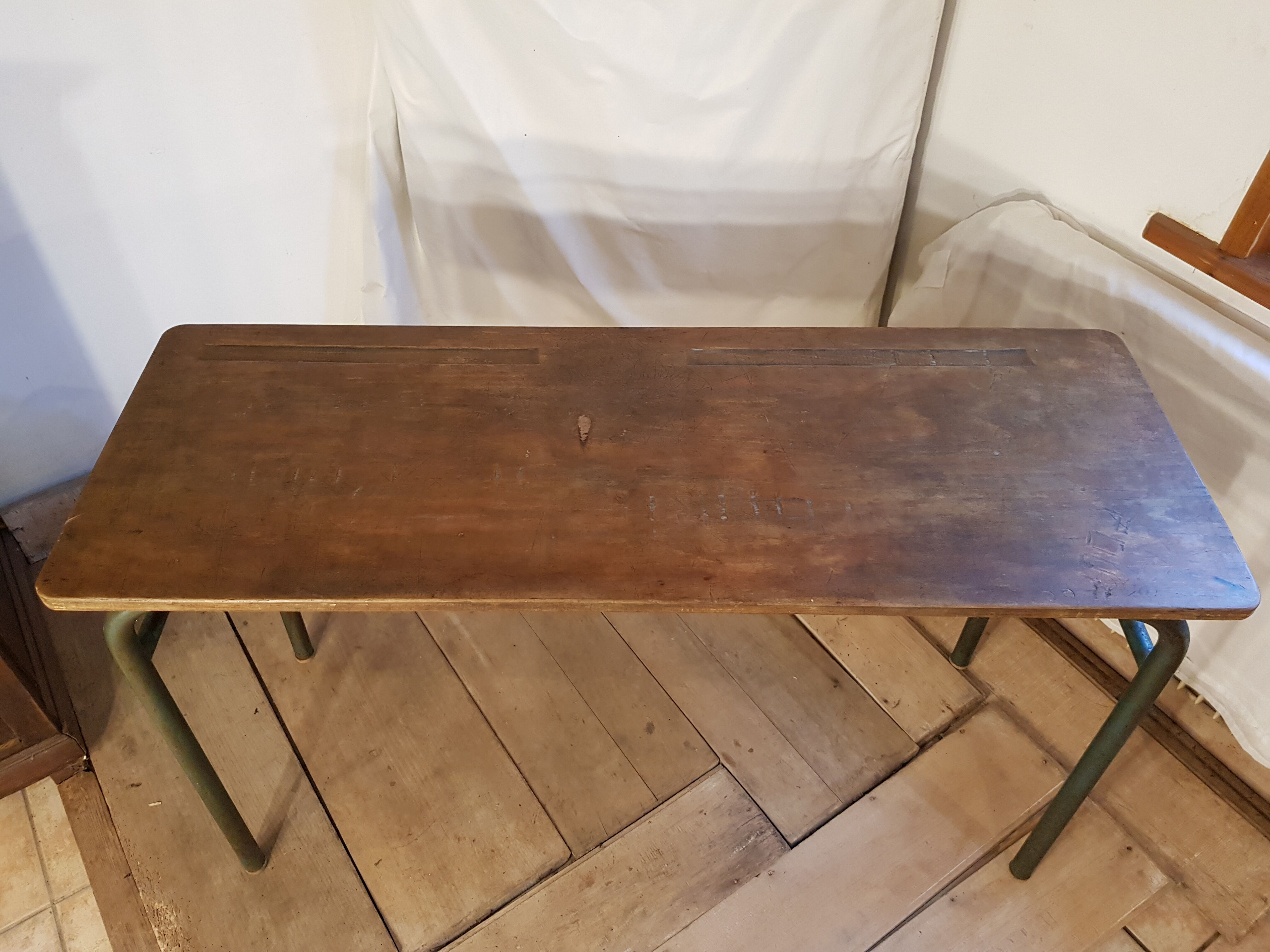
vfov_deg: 53.1
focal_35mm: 26
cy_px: 476
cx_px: 635
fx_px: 954
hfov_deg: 67.3
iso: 160
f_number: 1.7
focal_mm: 4.2
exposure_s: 1/50
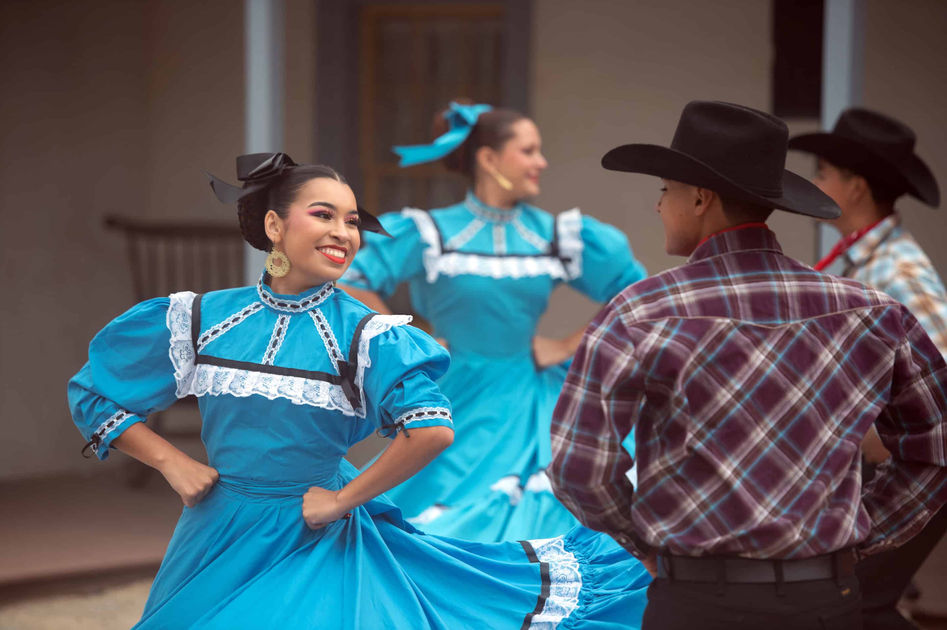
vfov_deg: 8.6
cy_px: 315
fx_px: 4206
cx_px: 474
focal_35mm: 160
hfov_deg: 12.8
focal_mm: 160
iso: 100
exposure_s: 1/1000
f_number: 4
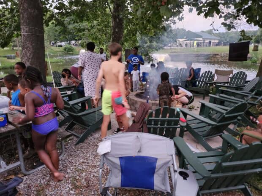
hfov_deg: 73.9
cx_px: 131
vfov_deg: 58.9
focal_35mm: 23
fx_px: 174
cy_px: 98
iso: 1000
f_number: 1.8
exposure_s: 1/24
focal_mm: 5.5
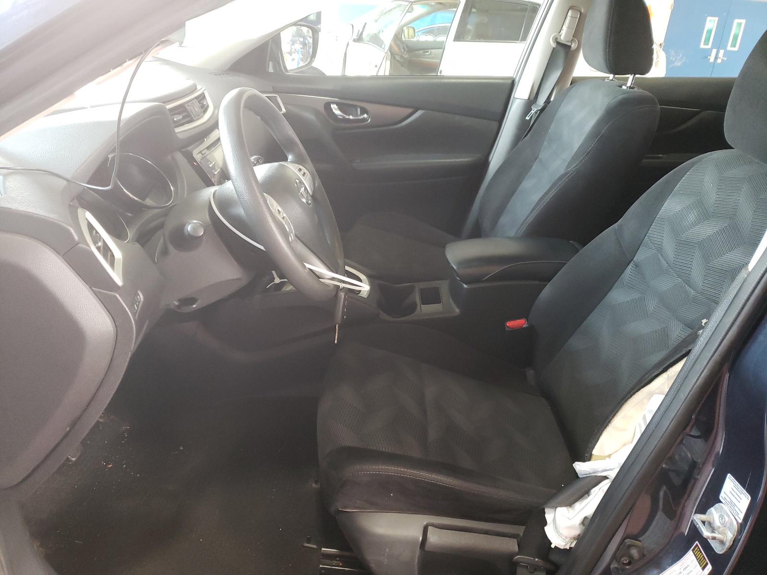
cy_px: 288
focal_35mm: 26
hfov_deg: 67.3
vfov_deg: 53.1
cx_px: 384
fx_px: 576
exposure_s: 1/60.2
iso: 277
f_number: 1.5
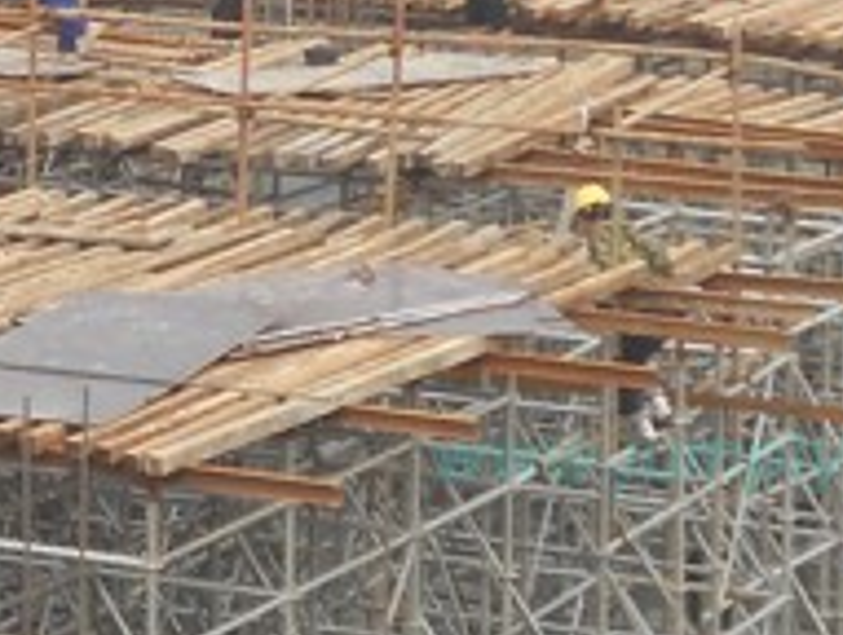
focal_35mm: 246
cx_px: -221
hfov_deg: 7.9
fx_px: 6002
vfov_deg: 6.0
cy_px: 9
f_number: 4.3
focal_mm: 8.2
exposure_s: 1/320
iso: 80
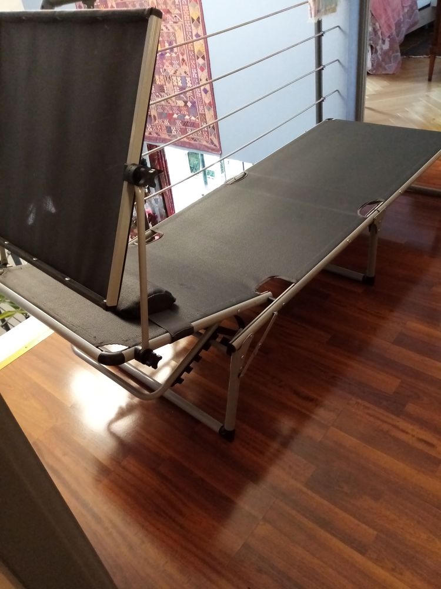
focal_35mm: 26
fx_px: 442
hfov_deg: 53.1
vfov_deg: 67.3
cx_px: 220
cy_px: 294
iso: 758
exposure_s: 1/25
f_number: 1.8
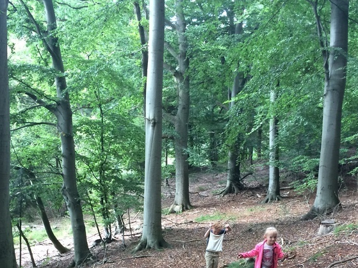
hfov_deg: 34.9
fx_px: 569
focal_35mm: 55
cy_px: 244
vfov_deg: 25.7
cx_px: 179
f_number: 2.2
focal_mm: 4.12
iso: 50
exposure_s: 1/30
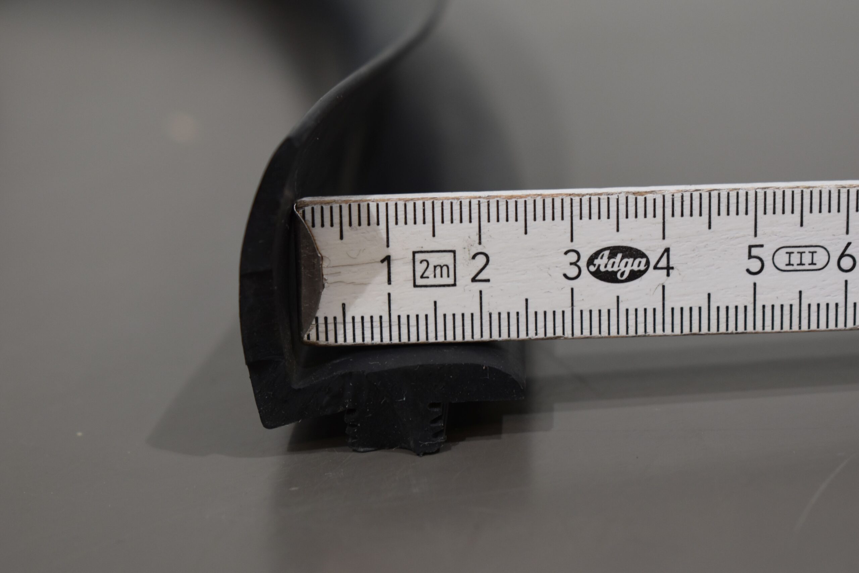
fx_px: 1969
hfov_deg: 24.6
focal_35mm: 82
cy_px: 286
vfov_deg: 16.6
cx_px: 430
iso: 450
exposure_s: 1/60
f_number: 5.6
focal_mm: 55
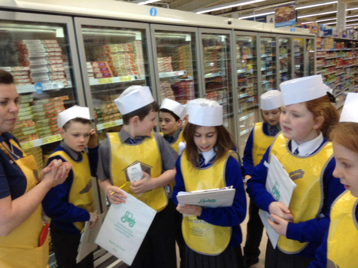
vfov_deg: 42.8
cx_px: 179
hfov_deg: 55.4
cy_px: 134
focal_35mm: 33
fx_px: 341
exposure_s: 1/60
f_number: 2.4
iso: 40
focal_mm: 3.3
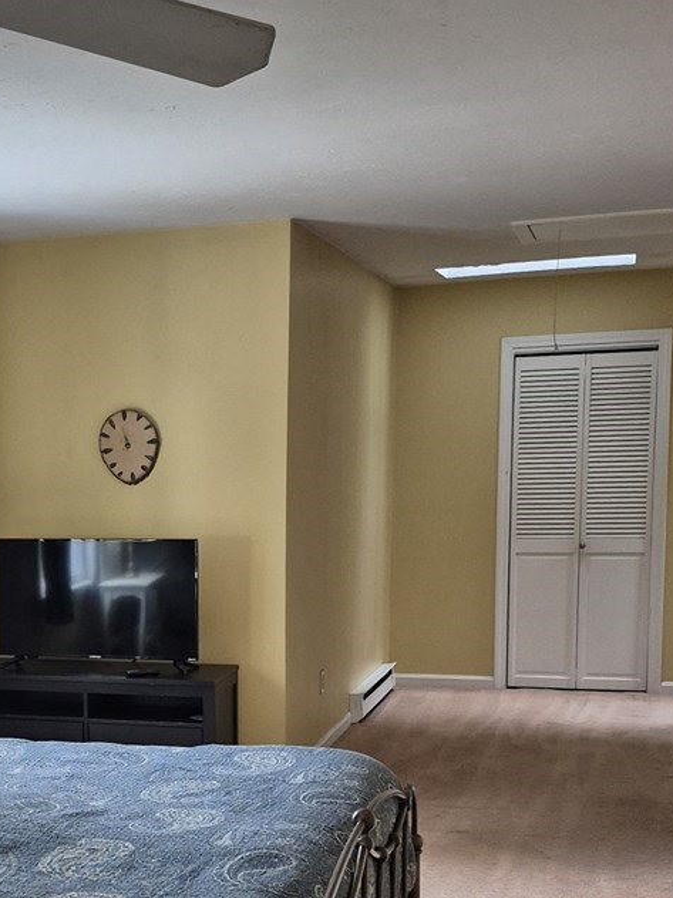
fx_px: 1452
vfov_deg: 33.7
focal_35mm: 56
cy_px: 659
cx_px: 33
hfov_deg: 25.1
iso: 640
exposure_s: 1/60
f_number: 1.8
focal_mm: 5.4
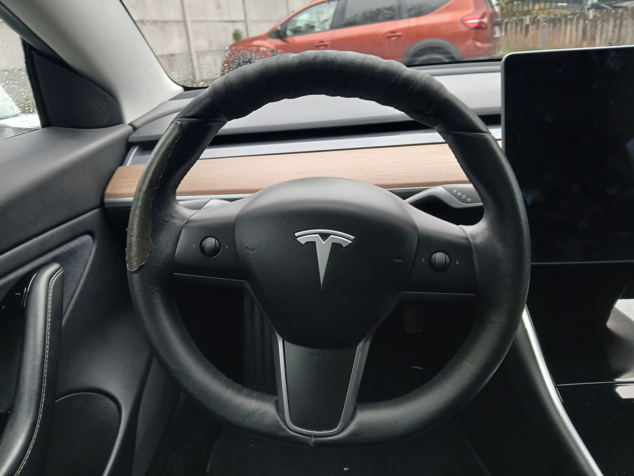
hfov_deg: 67.3
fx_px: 476
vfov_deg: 53.1
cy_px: 238
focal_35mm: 26
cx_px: 317
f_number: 1.8
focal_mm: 3.98
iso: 160
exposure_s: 1/50
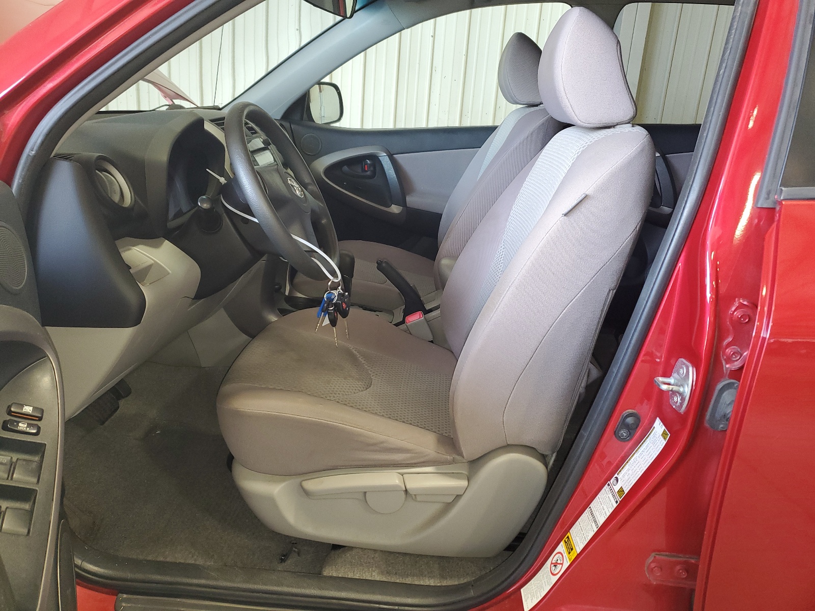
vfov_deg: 53.1
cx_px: 408
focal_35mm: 26
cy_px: 306
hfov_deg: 67.3
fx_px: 612
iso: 100
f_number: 1.5
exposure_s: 1/40
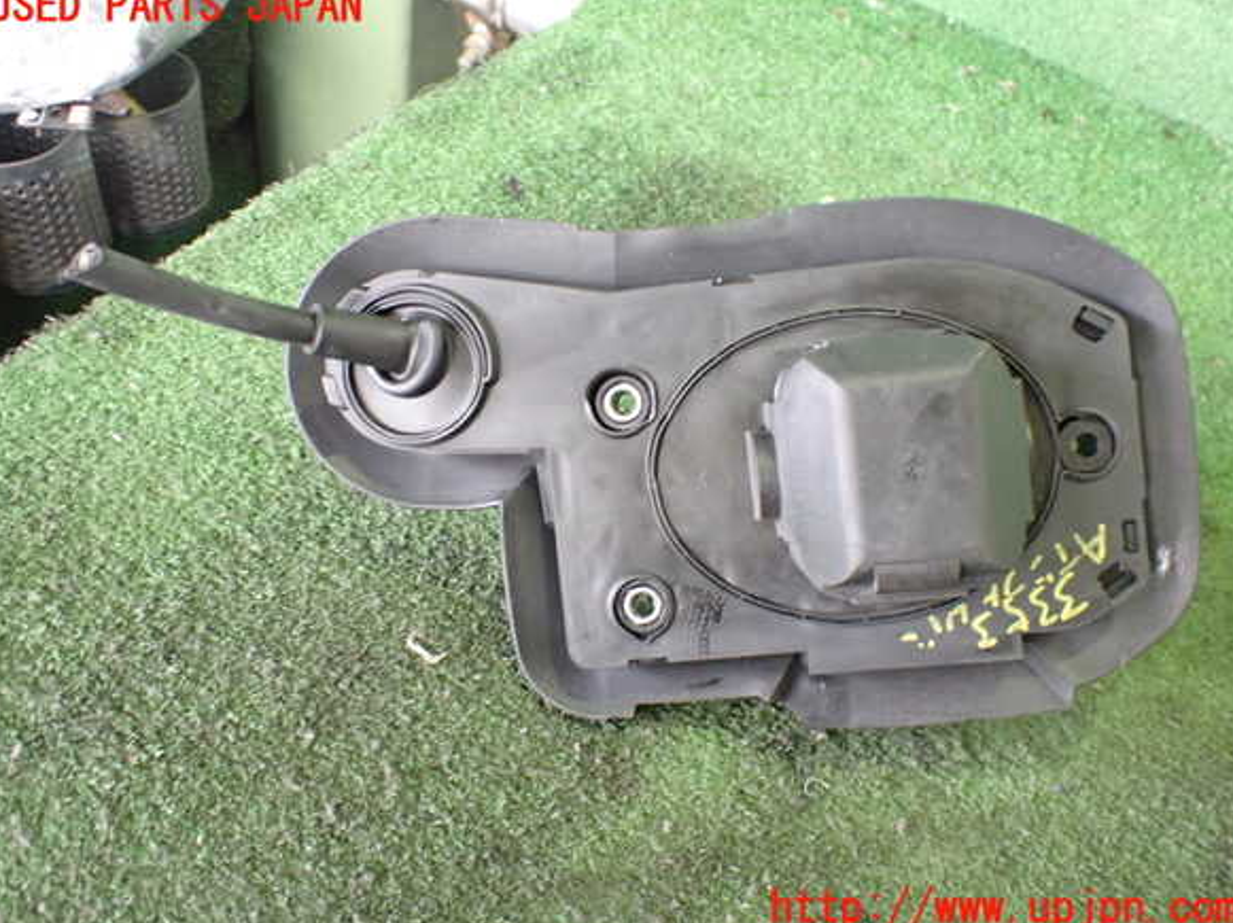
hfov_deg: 58.4
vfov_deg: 45.4
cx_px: 613
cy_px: 458
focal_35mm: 31
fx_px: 1104
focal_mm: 5.4
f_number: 2.3
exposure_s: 1/40
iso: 800
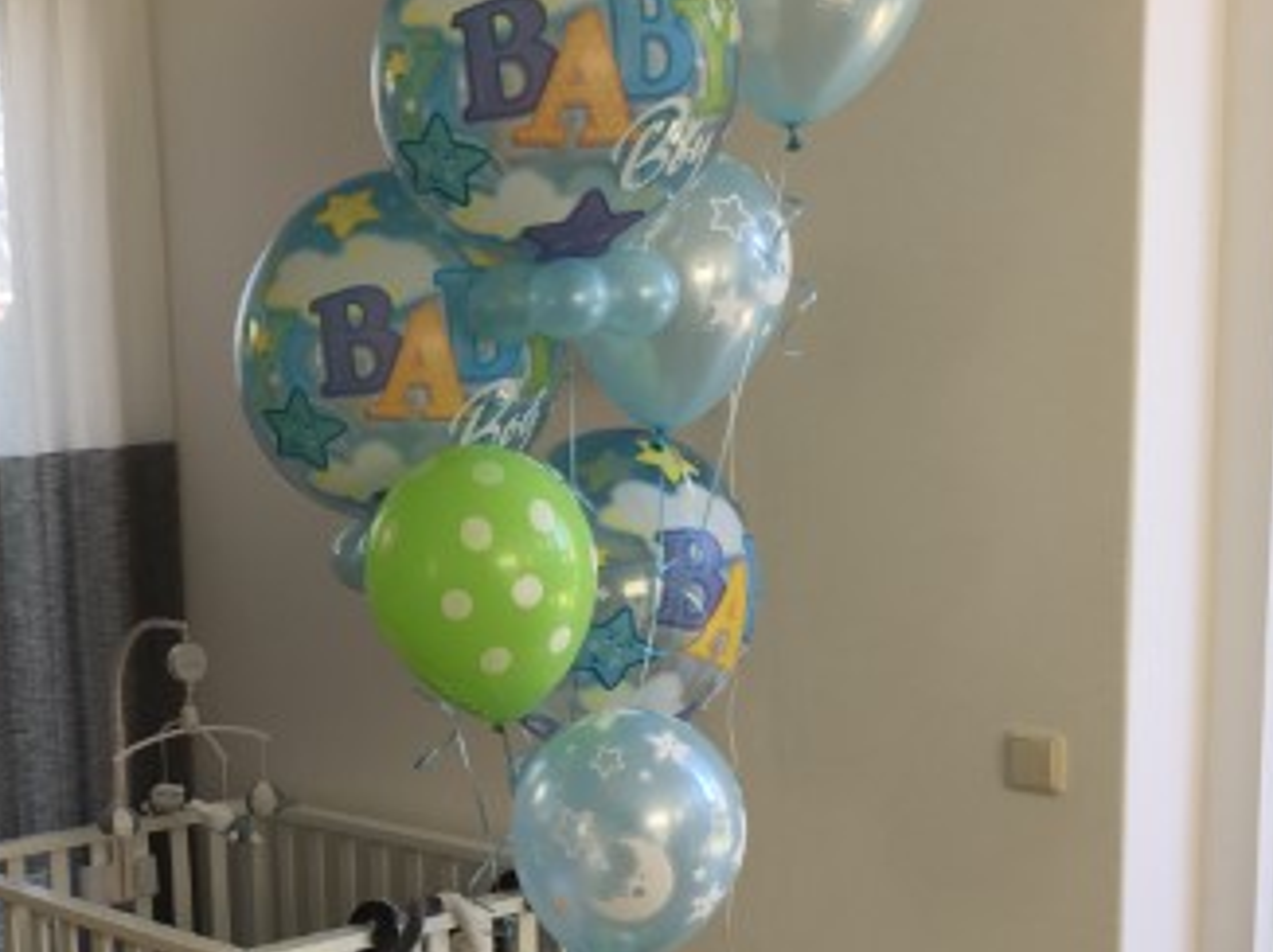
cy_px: 773
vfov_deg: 25.2
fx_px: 2095
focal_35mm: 57
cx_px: 129
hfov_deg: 32.2
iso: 25
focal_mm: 4.15
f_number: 2.2
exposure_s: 1/50
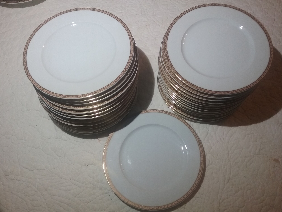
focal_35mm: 32
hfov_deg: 56.8
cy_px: 109
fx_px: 261
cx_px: 145
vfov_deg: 44.2
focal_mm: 3.3
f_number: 2.2
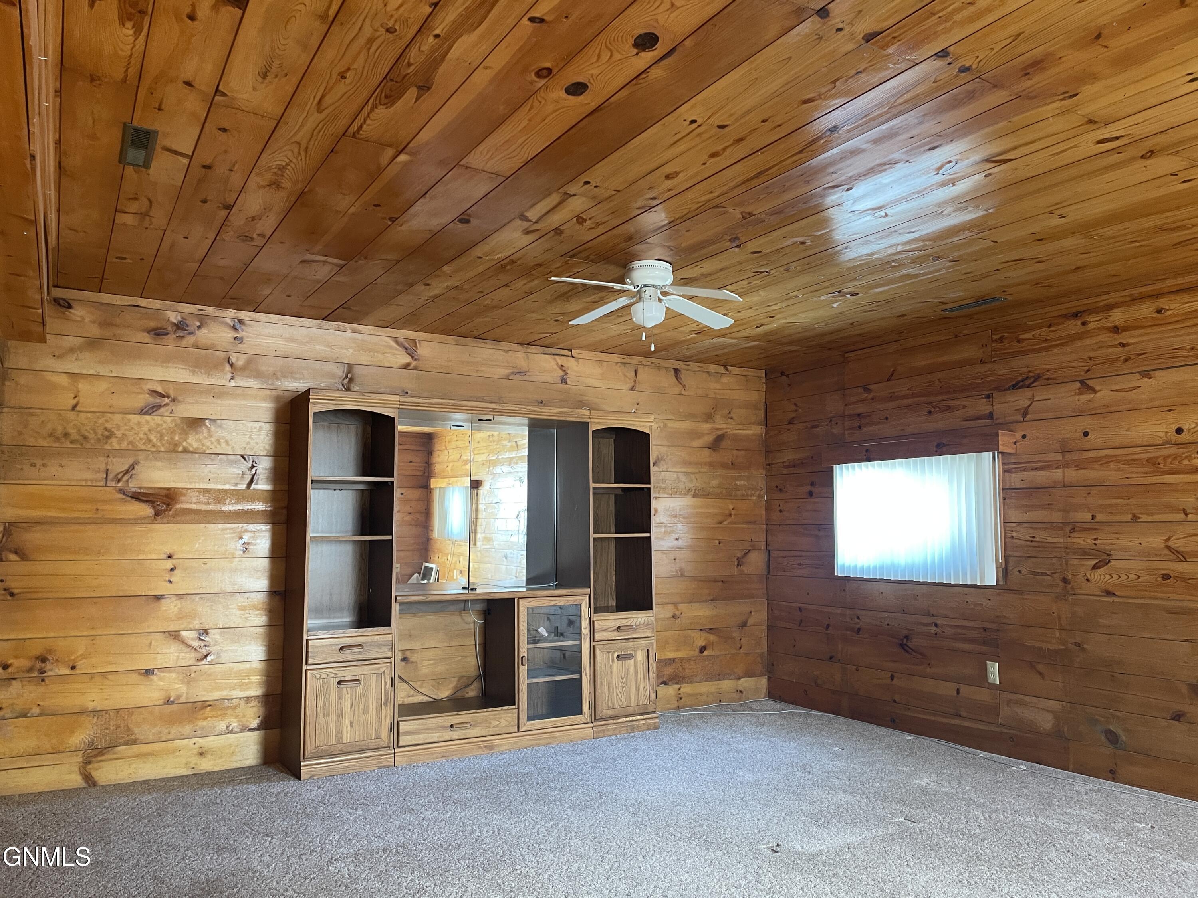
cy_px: 449
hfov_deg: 67.3
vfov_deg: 53.1
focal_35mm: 26
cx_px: 599
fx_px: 900
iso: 160
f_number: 1.6
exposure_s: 1/60
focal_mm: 4.2
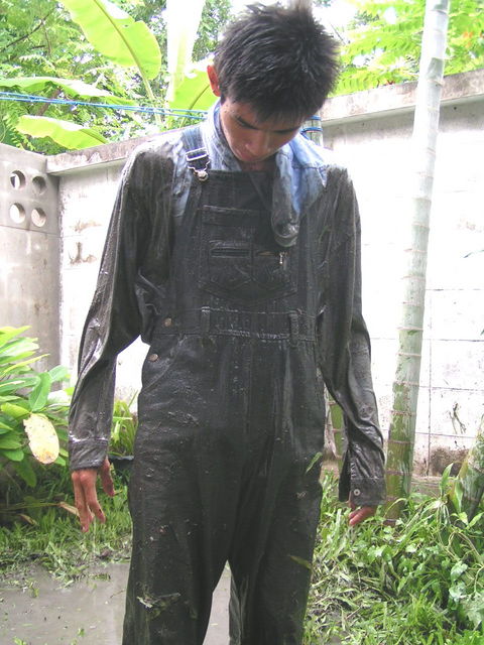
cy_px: 322
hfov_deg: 37.7
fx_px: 708
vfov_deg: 49.0
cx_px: 242
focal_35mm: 38
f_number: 3.2
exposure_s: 1/40
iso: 50
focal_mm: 5.8
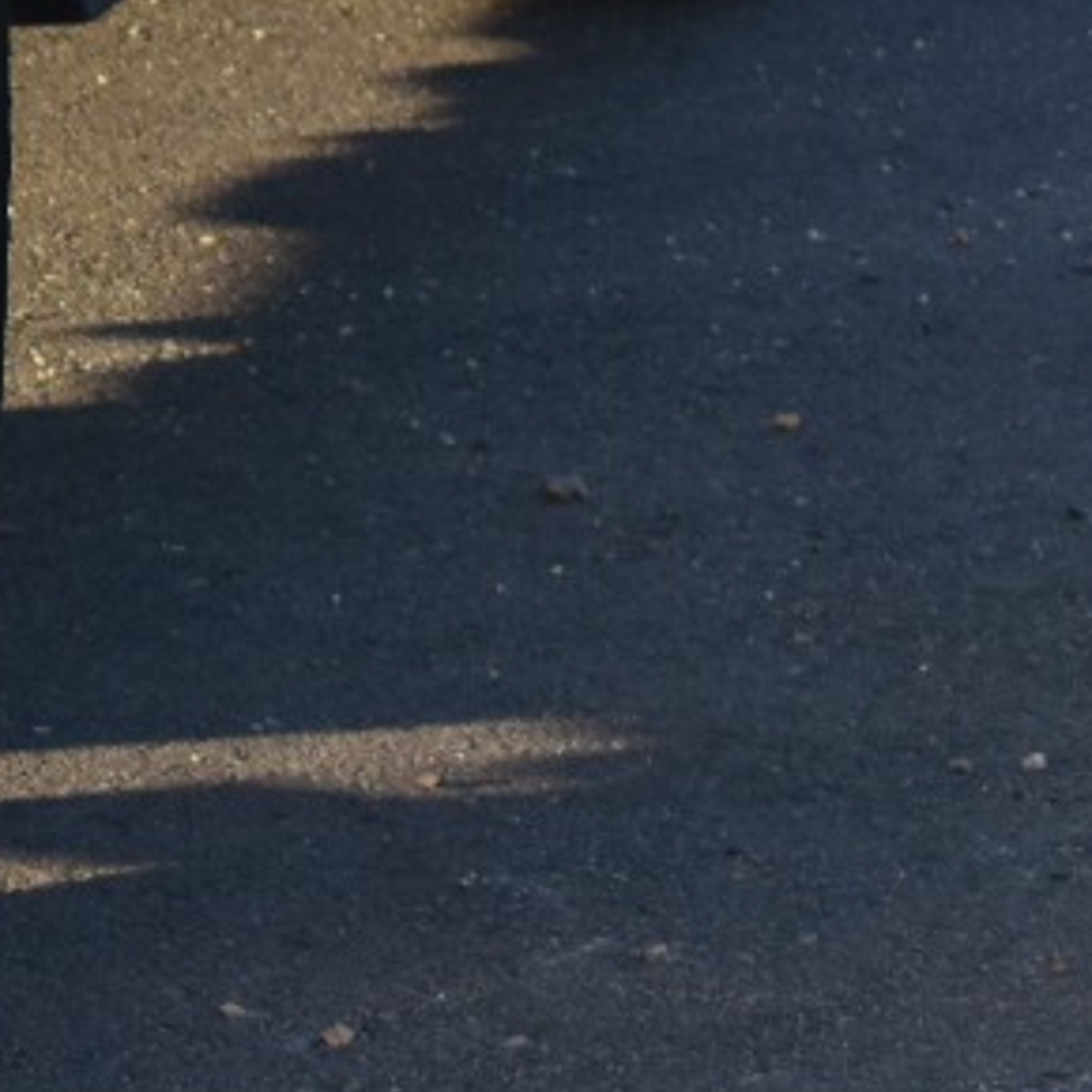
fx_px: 12706
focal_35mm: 356
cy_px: -866
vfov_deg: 4.9
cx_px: -1706
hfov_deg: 4.8
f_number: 8
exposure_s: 1/250
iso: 320
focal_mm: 50
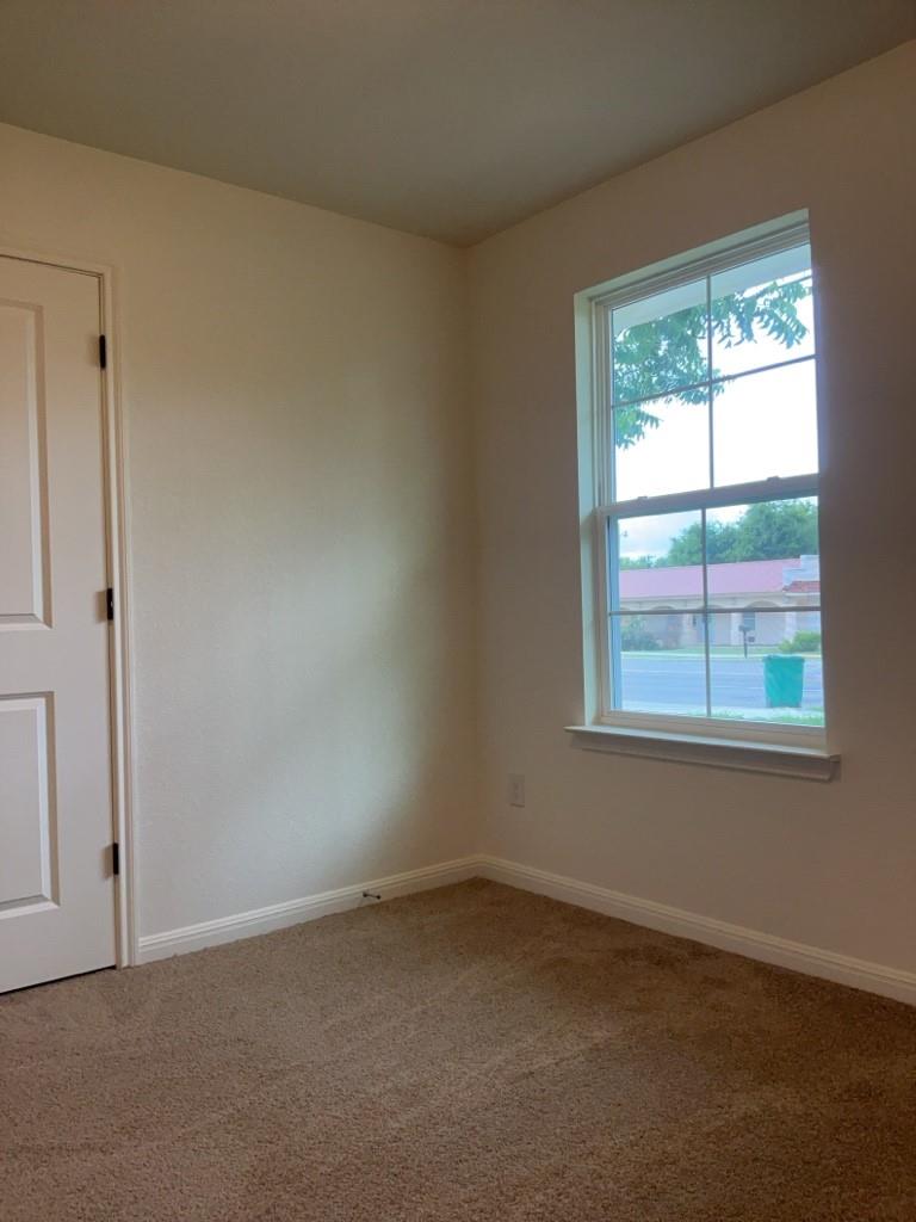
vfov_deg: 65.3
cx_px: 458
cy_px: 611
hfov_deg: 51.4
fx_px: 953
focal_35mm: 27
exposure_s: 1/100
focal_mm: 3
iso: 50
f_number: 1.8
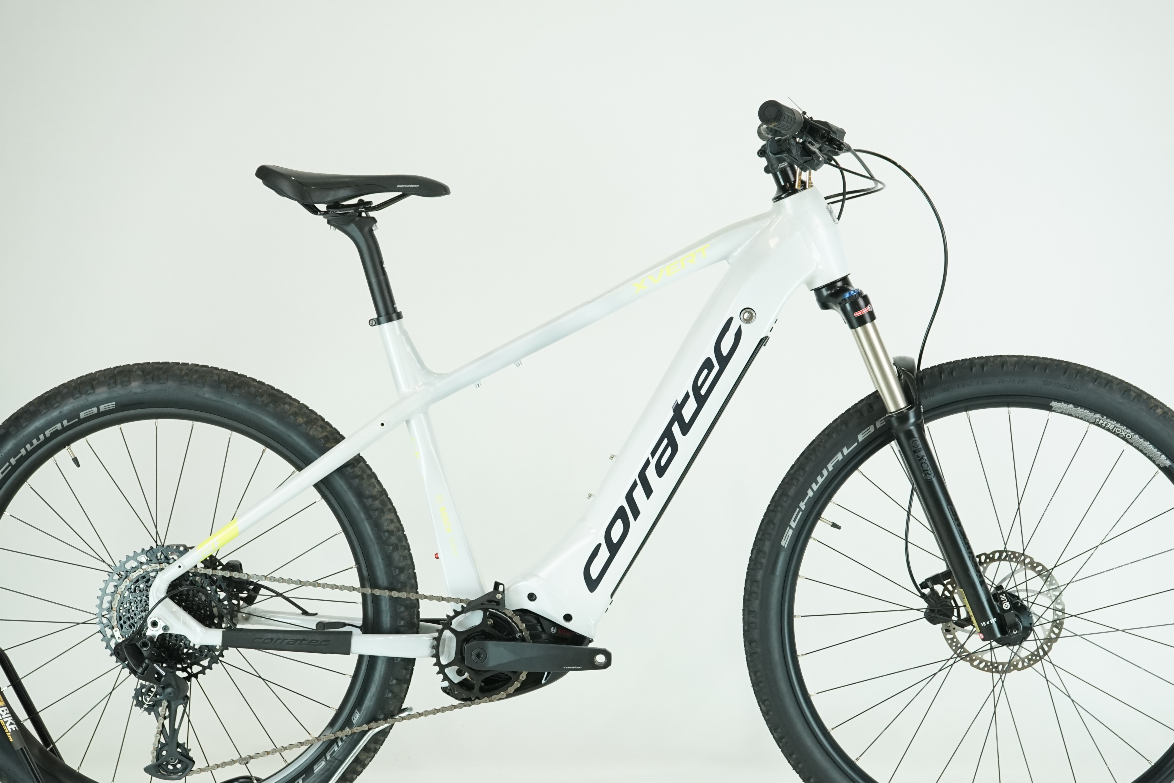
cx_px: 600
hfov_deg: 31.9
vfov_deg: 21.6
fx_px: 2054
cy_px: 450
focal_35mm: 63
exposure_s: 1/200
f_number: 6.3
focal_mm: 53
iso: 1600
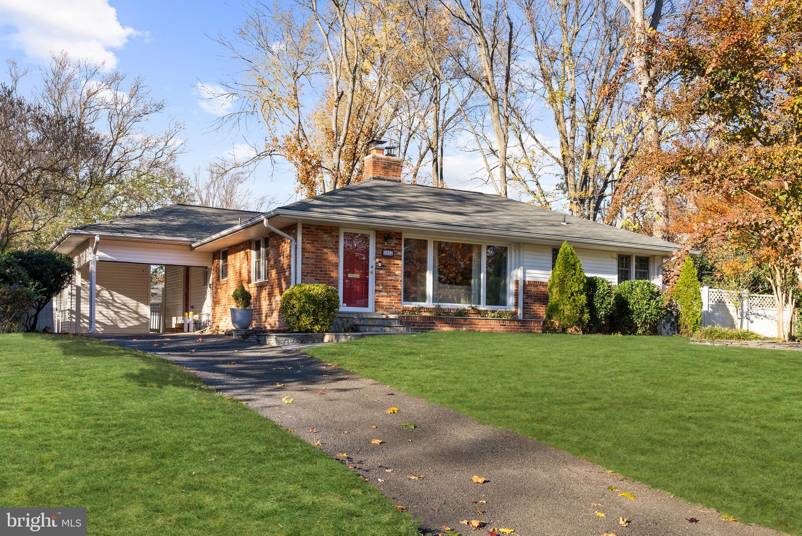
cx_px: 401
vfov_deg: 38.9
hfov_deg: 55.8
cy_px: 268
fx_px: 758
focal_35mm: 34
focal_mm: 34
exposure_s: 1/125
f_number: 8
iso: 200
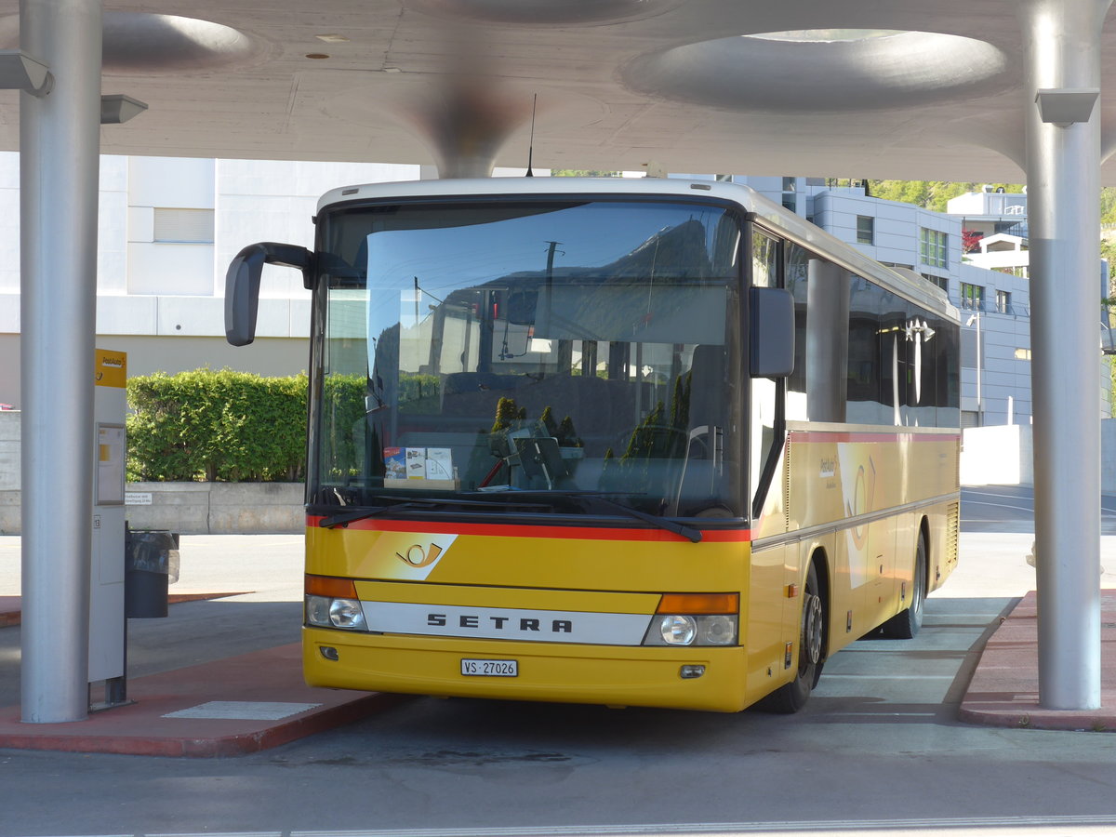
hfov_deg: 29.4
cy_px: 418
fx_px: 2128
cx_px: 558
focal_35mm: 66
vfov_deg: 22.3
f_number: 3.9
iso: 80
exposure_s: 1/125
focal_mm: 13.4
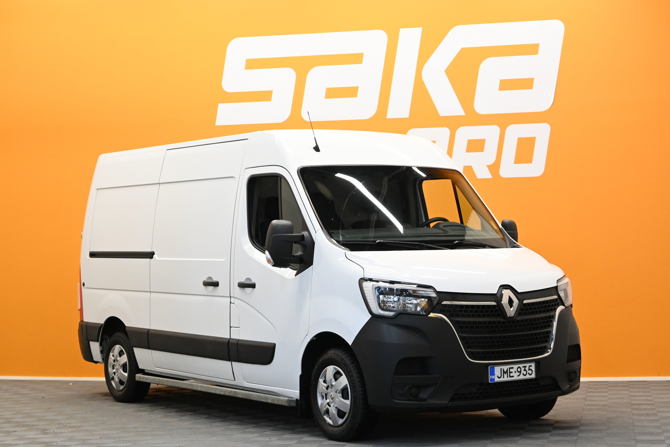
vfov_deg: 20.2
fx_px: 1256
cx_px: 335
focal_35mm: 68
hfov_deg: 29.9
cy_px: 224
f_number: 6
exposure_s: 1/80
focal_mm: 45
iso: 2000
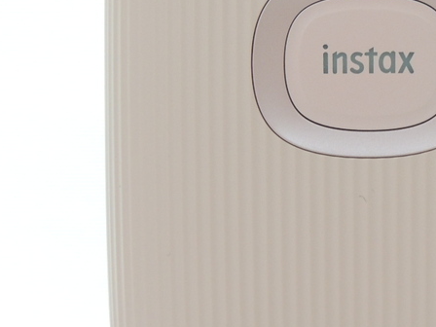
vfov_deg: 11.7
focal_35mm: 126
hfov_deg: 15.5
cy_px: 59
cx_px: 352
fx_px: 1587
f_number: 3.9
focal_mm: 8.3
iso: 360
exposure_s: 1/50
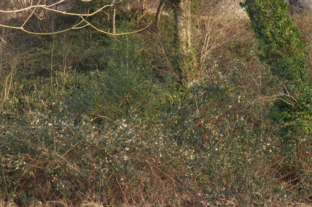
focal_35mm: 92
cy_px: 3
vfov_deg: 14.6
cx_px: 223
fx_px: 796
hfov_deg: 22.0
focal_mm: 30
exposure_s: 1/60
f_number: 8
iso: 200
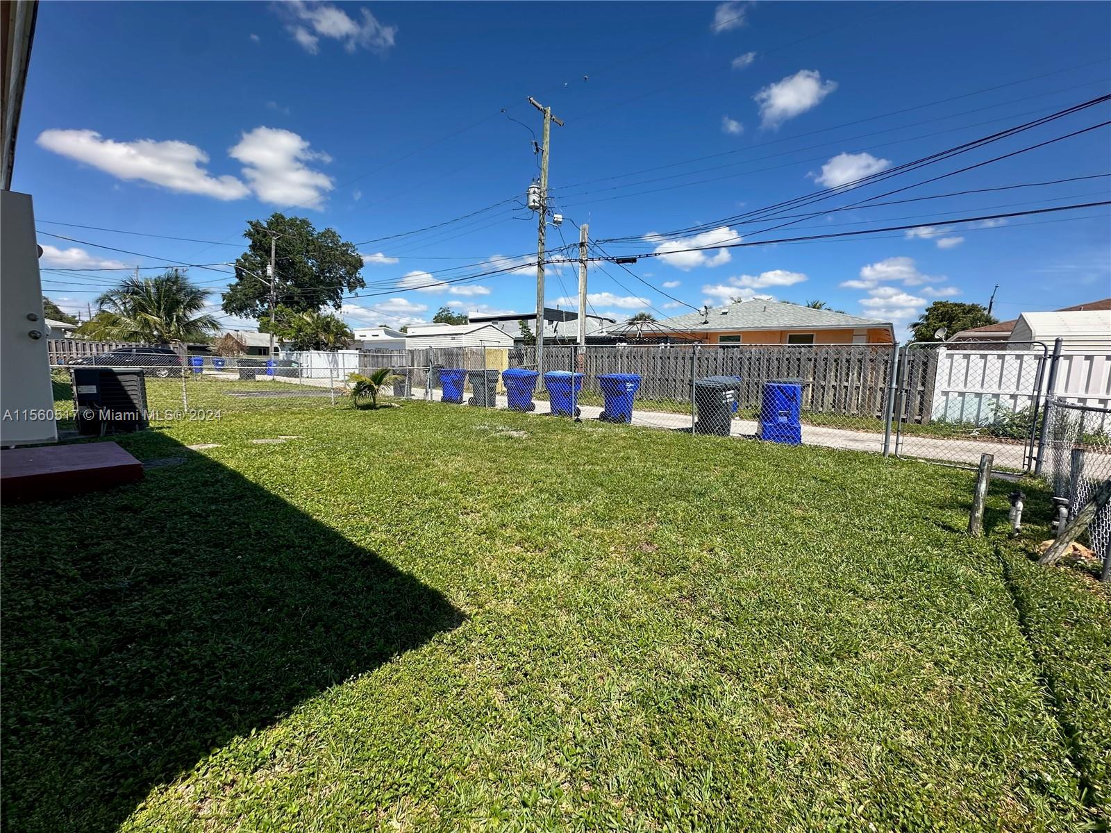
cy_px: 416
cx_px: 556
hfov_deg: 102.1
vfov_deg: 85.7
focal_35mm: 14
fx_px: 449
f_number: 2.2
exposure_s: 1/558
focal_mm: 2.22
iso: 40
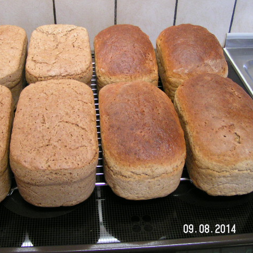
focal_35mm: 45
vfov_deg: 37.6
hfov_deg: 37.3
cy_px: 126
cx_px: 95
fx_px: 372
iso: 200
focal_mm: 5.8
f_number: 2.8
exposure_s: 1/8
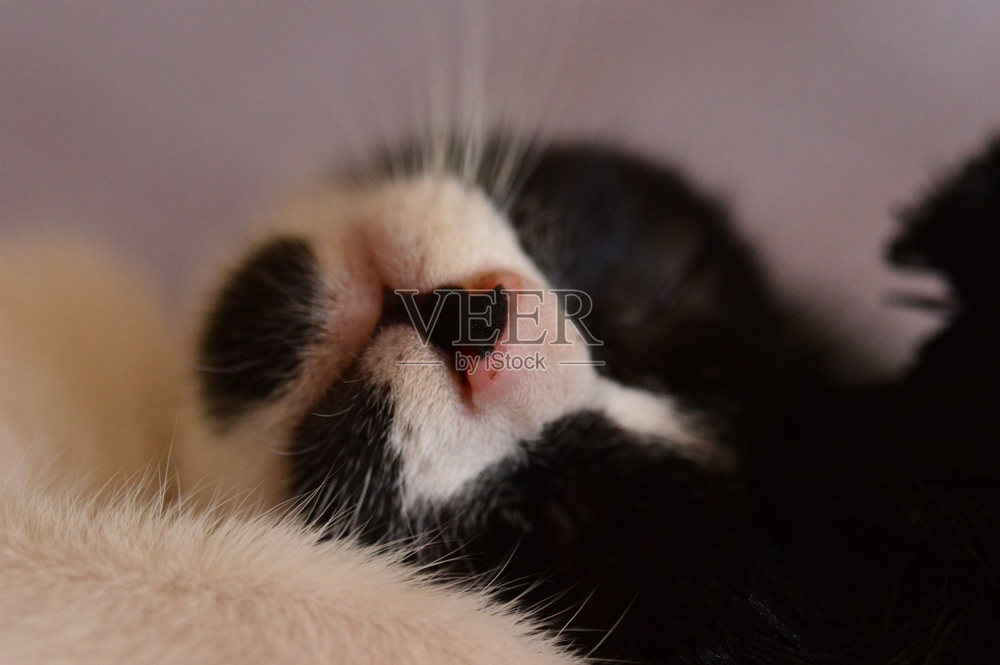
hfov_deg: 15.2
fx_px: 3747
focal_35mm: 135
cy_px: 332
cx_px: 500
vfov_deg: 10.1
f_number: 4
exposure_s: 1/100
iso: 1600
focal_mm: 90
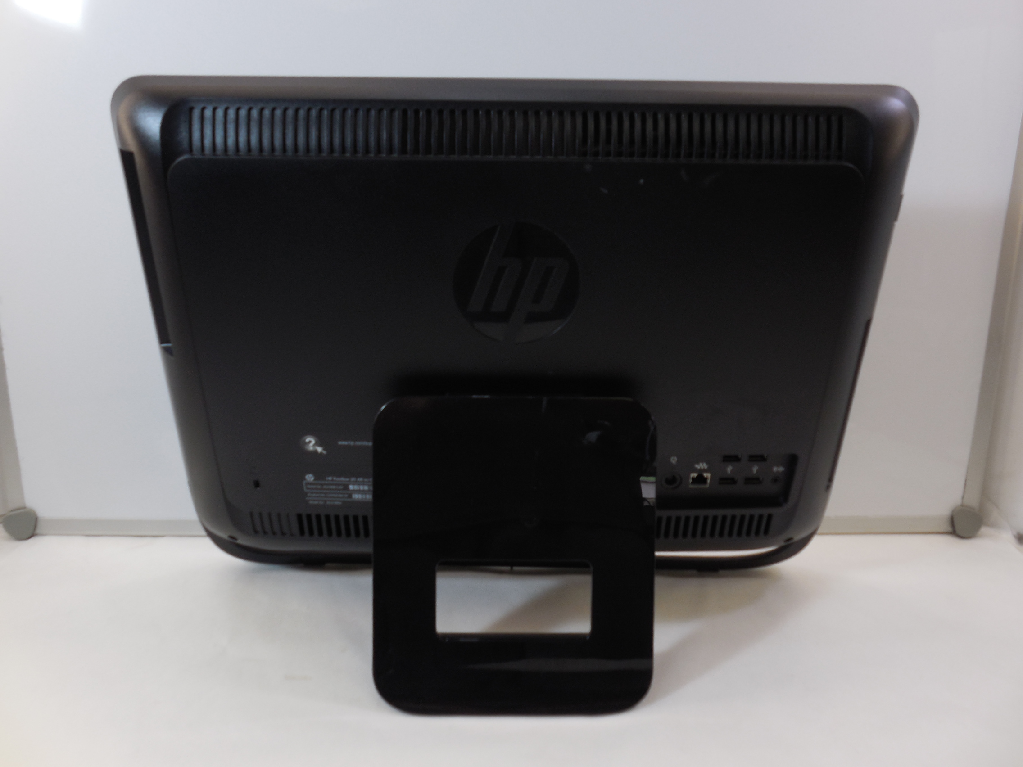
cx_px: 512
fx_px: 768
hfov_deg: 67.3
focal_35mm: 26
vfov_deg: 53.1
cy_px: 384
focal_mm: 4.6
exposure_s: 1/30
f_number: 3.5
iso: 125
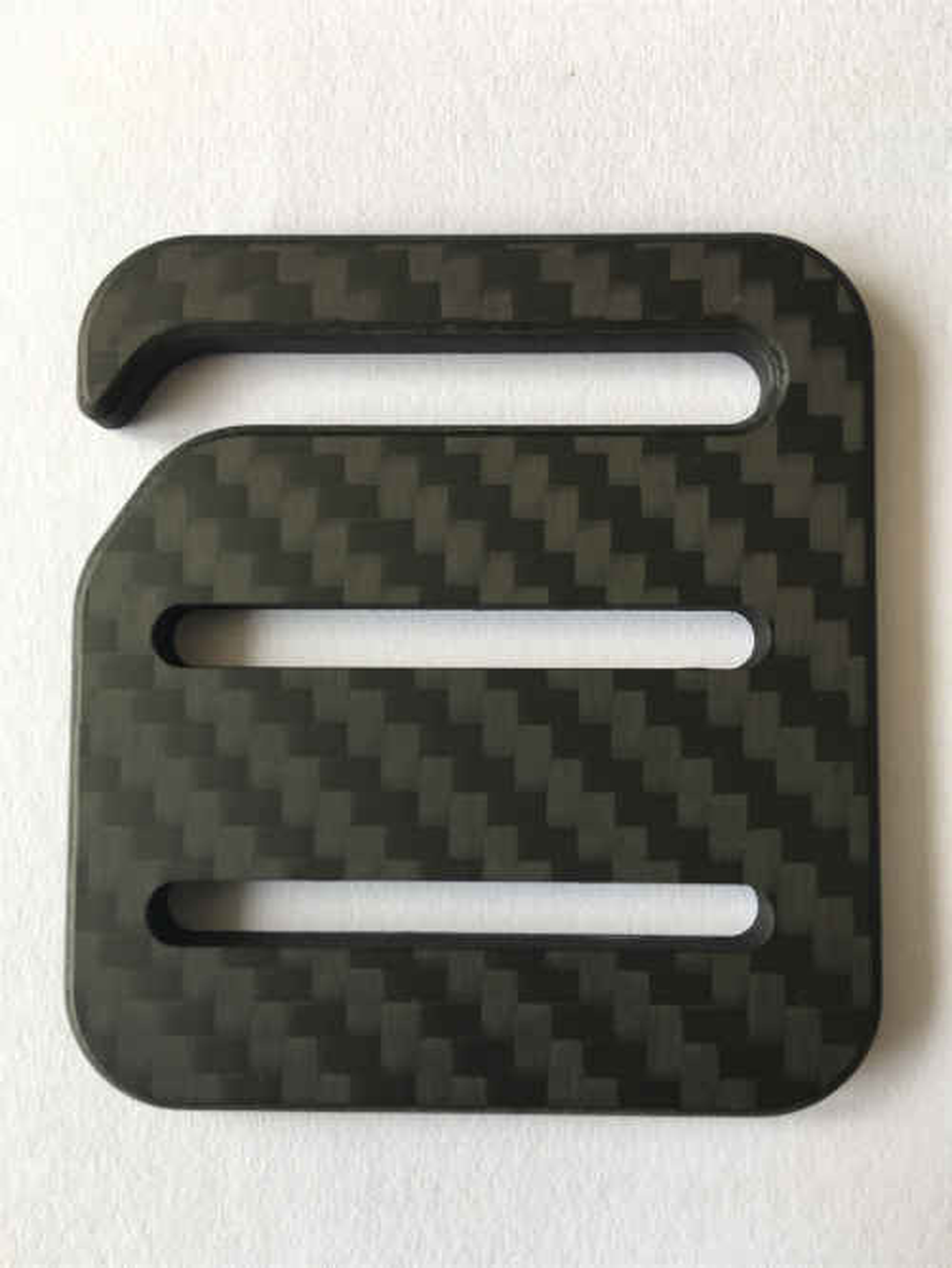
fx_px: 1063
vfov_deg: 61.6
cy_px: 634
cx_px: 476
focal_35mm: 29
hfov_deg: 48.3
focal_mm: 4.15
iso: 25
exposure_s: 1/100
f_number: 2.2
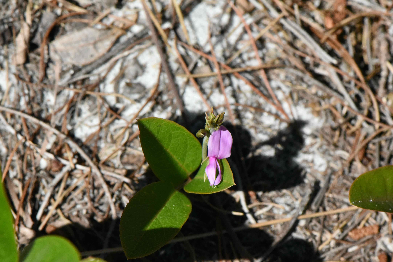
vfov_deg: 13.1
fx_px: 1147
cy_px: 131
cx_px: 196
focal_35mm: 105
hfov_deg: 19.4
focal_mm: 105
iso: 6400
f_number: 22
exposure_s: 1/4000
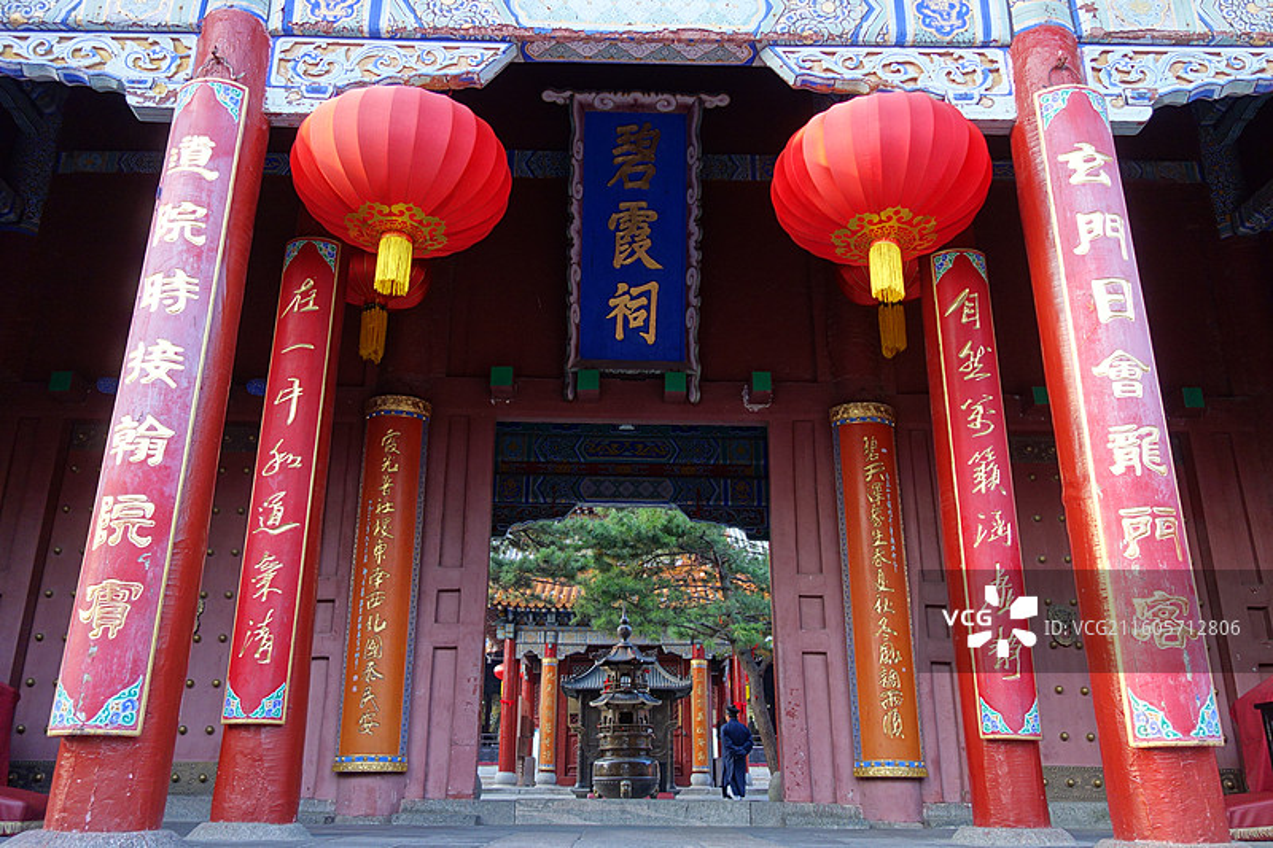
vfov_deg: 46.4
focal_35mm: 28
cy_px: 424
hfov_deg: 65.5
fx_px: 990
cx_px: 636
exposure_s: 1/100
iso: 125
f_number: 2
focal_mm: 10.4
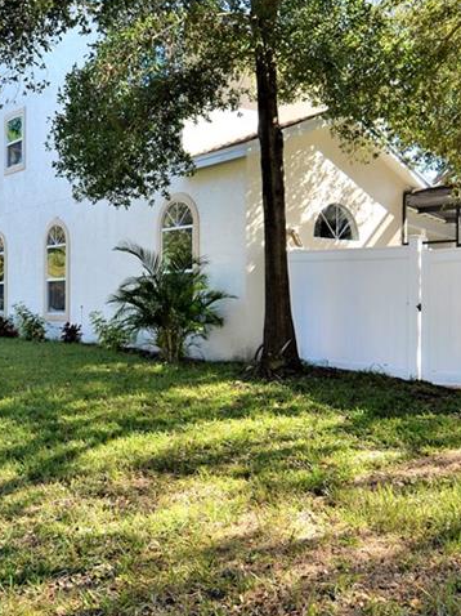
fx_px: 658
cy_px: 298
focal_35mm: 37
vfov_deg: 50.2
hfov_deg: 38.5
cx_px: 189
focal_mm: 12
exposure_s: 1/160
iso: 100
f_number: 5
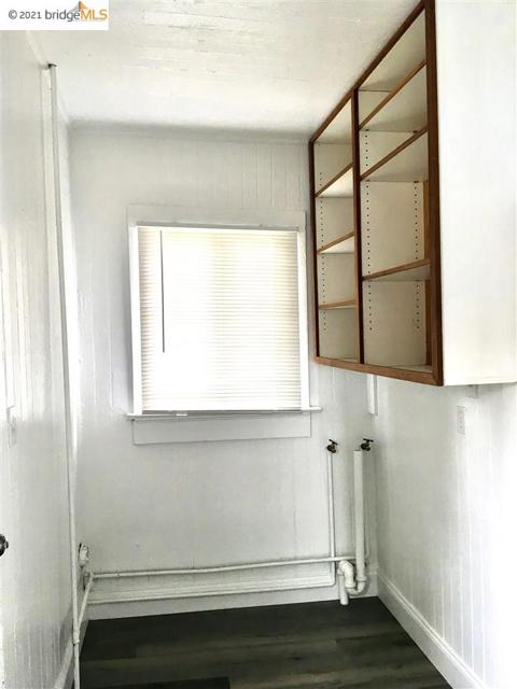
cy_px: 344
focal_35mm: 29
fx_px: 577
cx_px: 258
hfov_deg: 48.2
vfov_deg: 61.7
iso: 25
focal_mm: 4.15
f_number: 2.2
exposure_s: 1/40
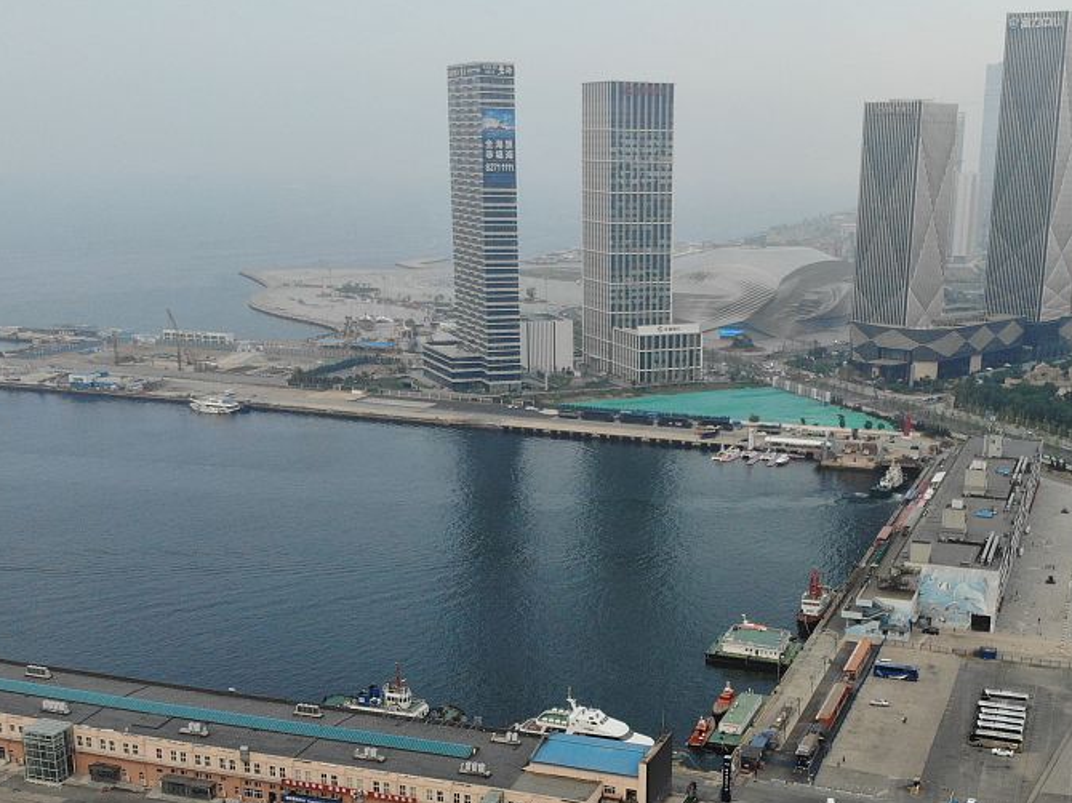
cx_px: 664
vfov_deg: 33.2
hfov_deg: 43.6
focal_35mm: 43
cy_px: 559
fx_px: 1331
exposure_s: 1/215
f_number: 2.8
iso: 100
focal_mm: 4.5
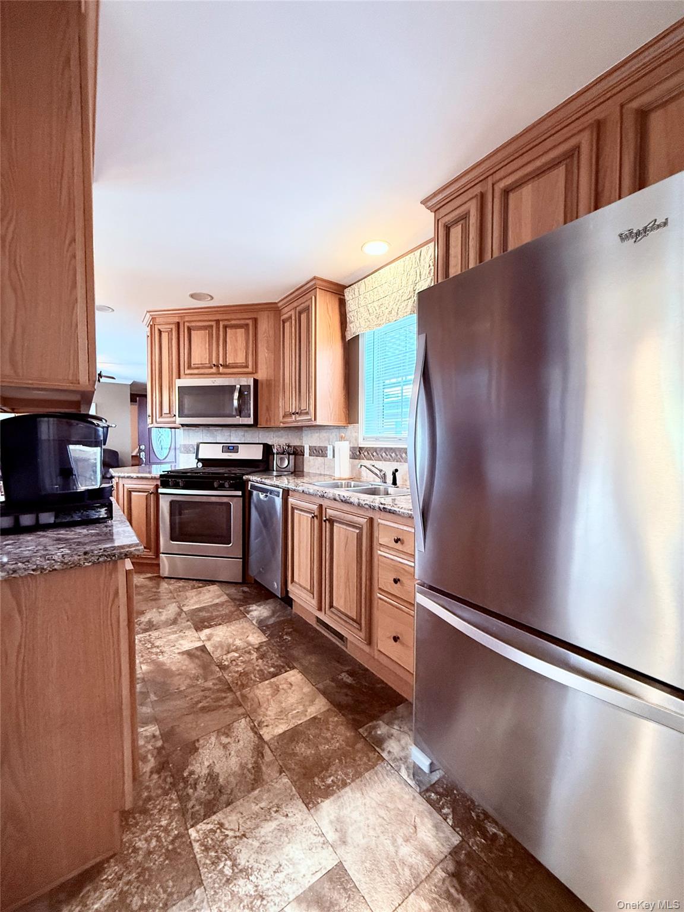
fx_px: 369
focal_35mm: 14
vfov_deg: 102.1
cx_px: 342
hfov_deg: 85.7
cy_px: 456
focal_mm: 2.22
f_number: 2.2
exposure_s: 1/60
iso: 400
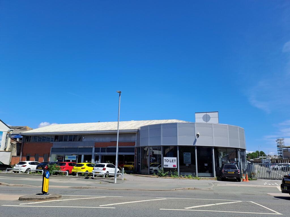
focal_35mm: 25
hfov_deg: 69.4
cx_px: 145
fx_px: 209
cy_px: 108
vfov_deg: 54.9
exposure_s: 1/1412
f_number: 1.8
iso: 32
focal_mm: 4.65
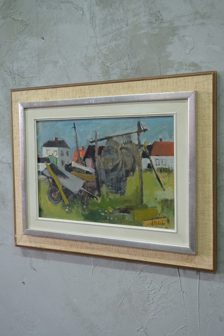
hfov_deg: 30.5
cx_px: 112
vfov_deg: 44.5
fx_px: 411
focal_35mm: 44
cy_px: 168
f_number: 4
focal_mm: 29.2
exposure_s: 1/42
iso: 1250
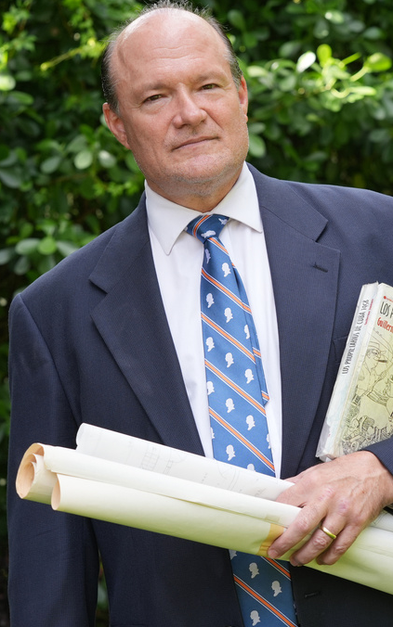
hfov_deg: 12.1
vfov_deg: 19.3
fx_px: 1849
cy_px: 314
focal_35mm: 108
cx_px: 224
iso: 500
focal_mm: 70
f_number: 7.1
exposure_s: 1/250
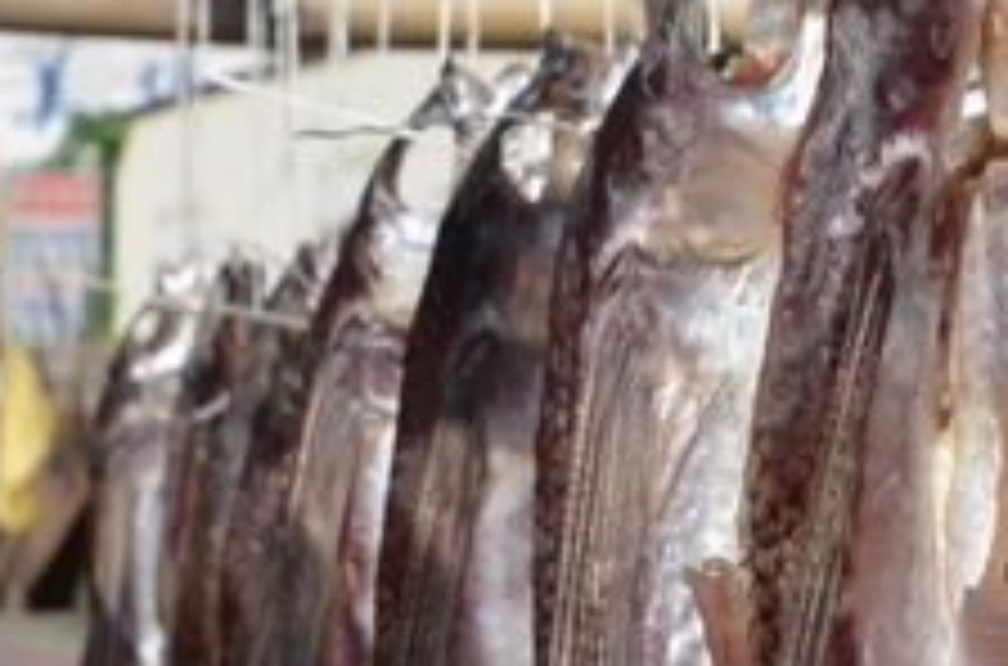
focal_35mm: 140
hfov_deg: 13.9
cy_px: 490
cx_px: 1436
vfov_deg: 9.7
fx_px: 3909
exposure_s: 1/160
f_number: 6.3
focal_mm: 16
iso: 100
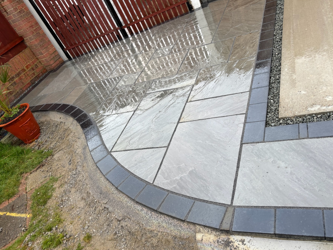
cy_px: 115
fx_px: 289
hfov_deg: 60.0
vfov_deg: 46.8
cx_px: 169
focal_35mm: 30
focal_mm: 5.96
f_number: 1.6
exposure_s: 1/121
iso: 32
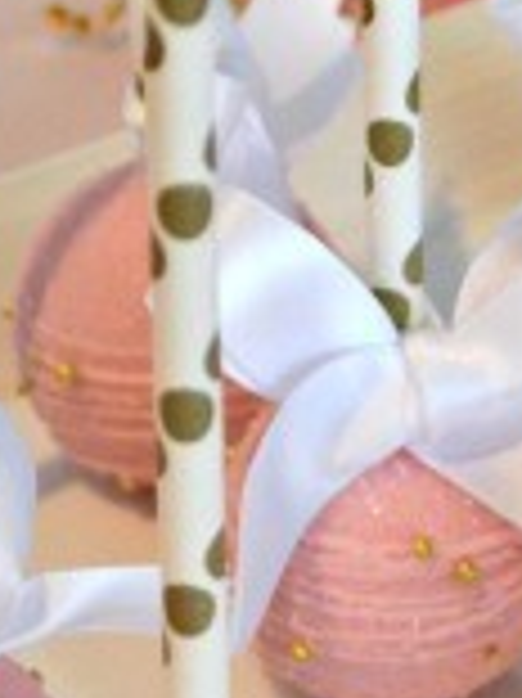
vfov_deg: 6.8
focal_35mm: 293
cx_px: 1044
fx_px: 5899
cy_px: 626
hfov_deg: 5.0
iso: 1100
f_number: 5.3
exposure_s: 1/60
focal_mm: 42
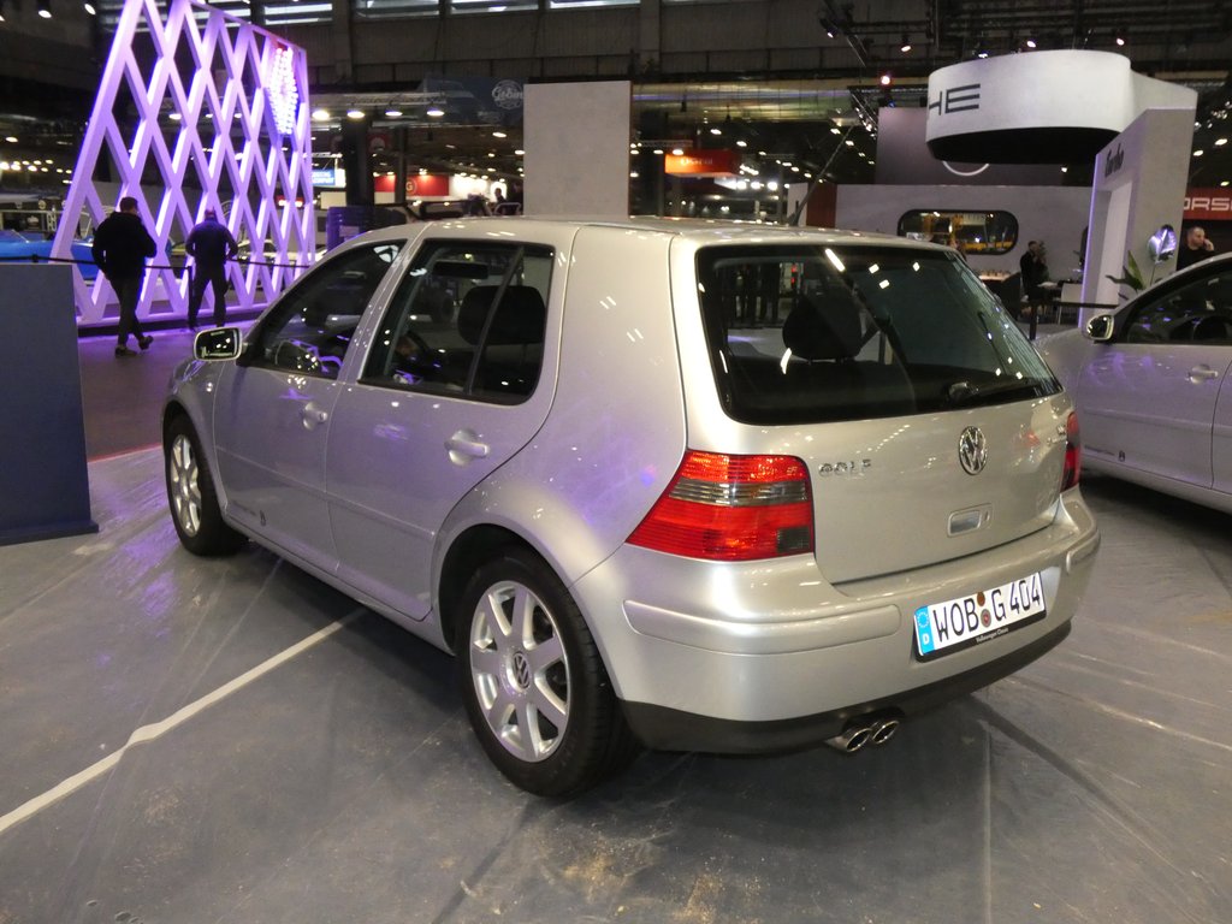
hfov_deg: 60.0
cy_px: 462
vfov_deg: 46.8
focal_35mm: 30
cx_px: 616
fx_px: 1068
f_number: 3.3
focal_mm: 5.3
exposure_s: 1/250
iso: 800
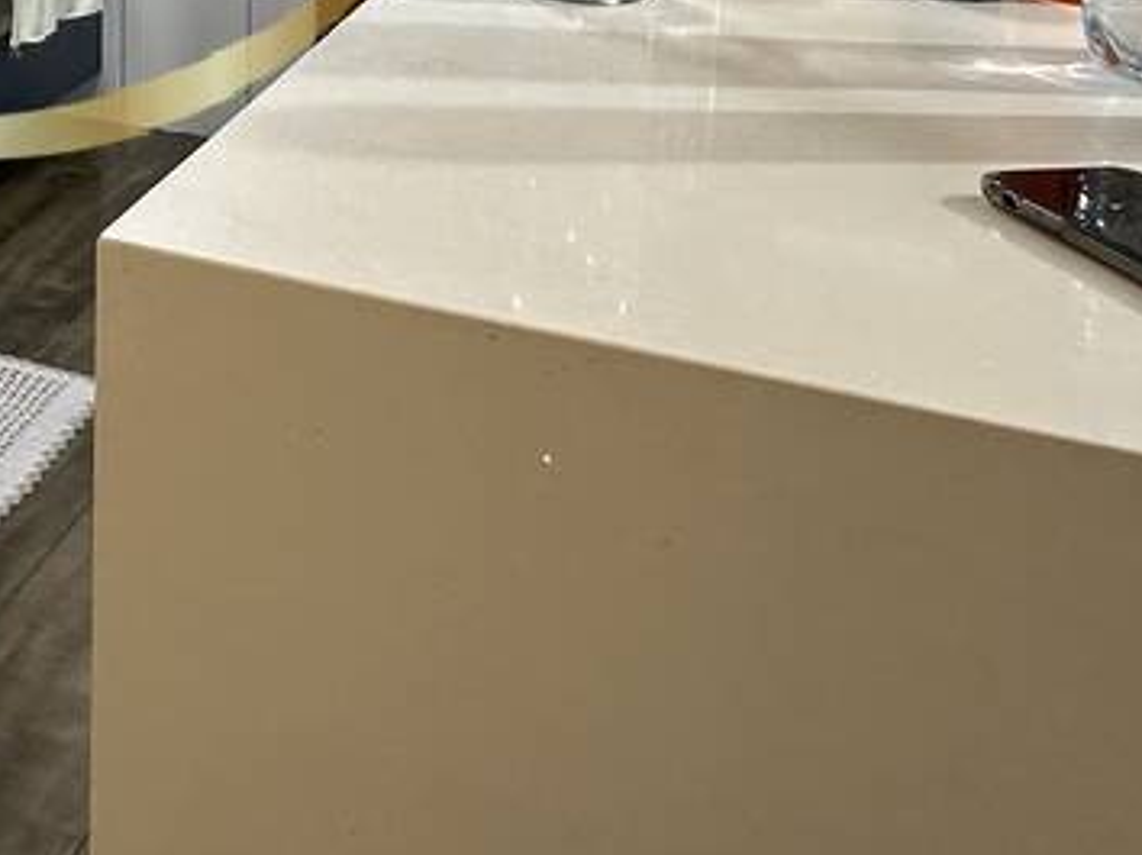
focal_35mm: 57
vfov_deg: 21.8
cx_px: -32
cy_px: -390
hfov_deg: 31.0
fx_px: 1879
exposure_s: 1/60
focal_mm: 2.22
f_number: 2.2
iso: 160
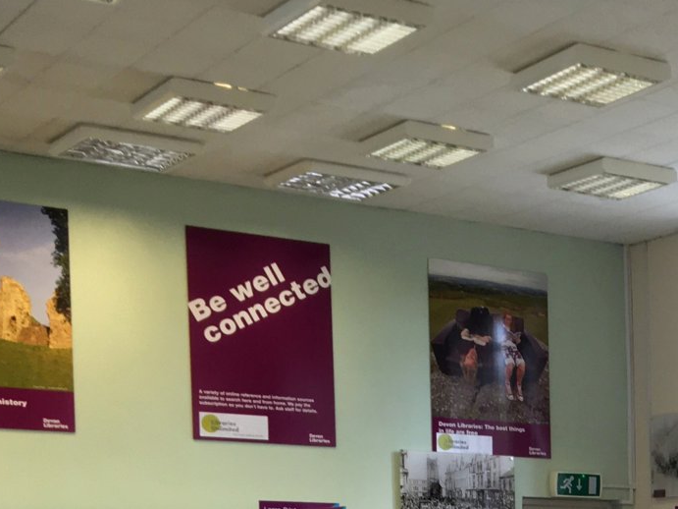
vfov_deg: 16.1
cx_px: 929
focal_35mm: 86
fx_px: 1684
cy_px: 700
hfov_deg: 20.4
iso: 32
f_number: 2.2
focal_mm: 4.15
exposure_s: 1/33
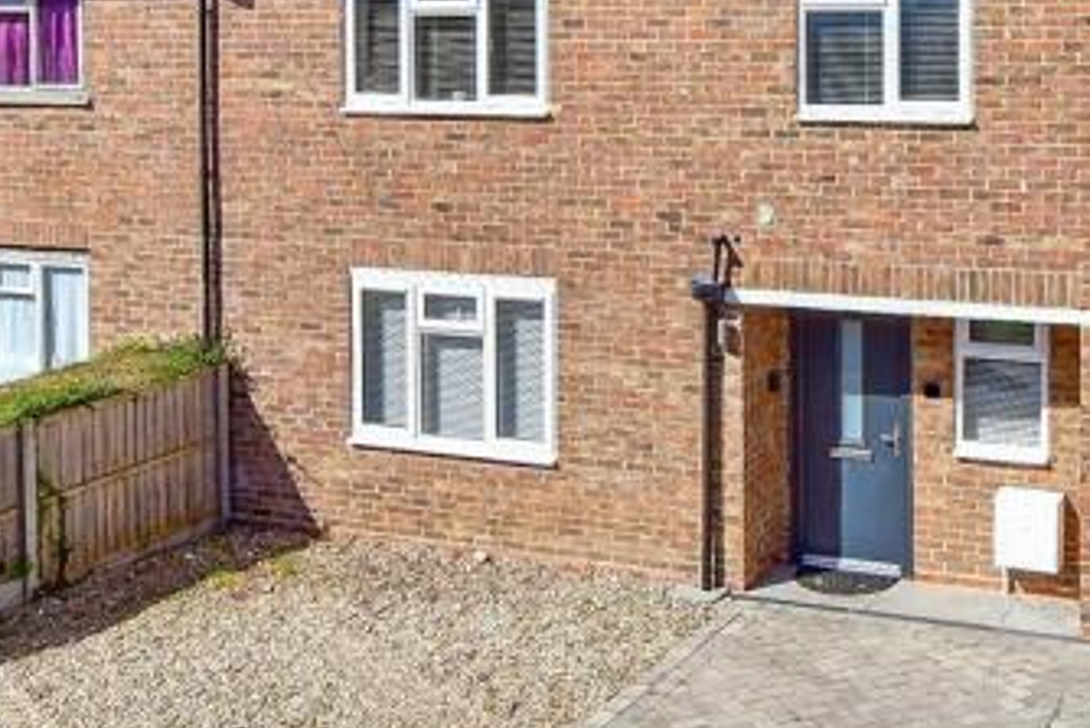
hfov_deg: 41.7
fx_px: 1393
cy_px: 214
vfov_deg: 29.0
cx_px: 796
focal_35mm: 46
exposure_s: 1/800
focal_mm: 10
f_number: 8
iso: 400
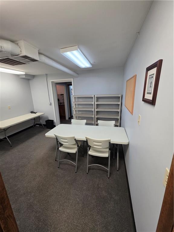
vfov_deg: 106.2
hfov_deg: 89.9
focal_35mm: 13
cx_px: 87
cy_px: 116
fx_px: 87
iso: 160
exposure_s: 1/120
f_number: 1.9
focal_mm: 2.2
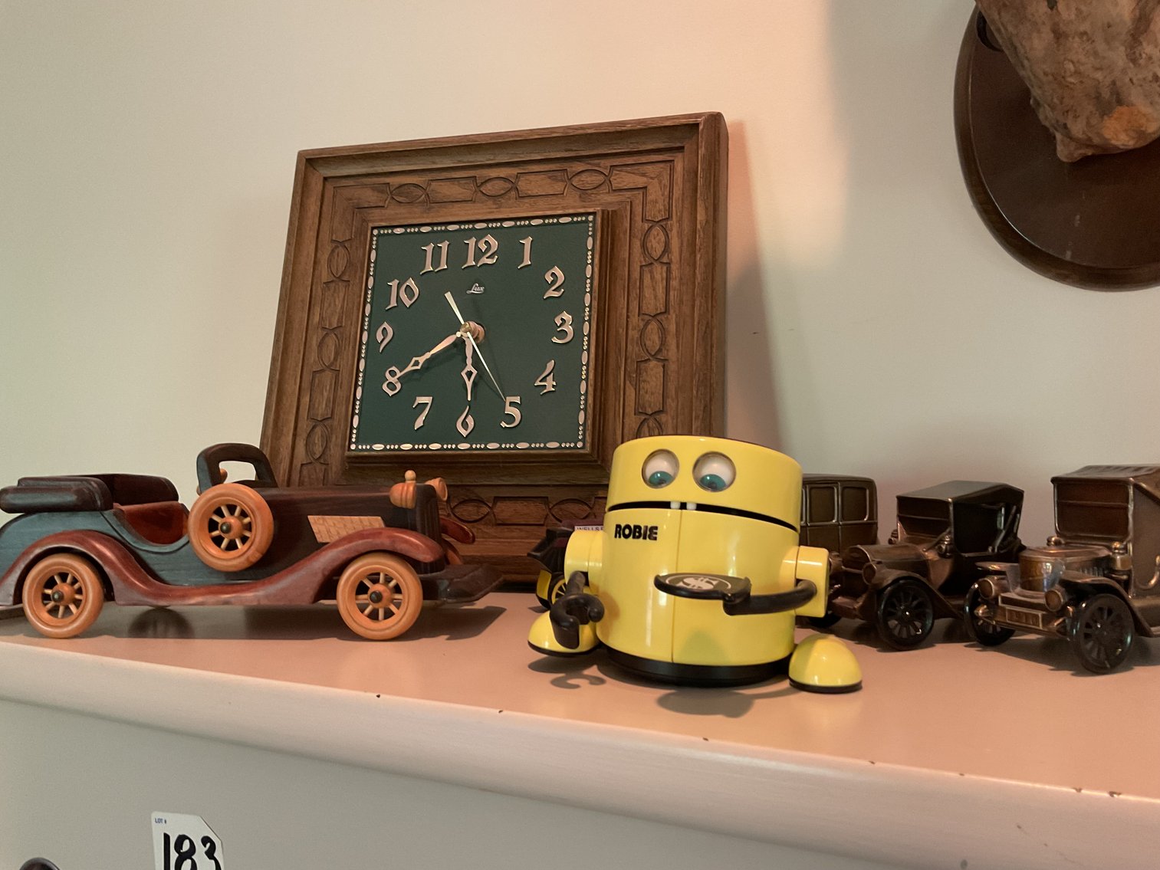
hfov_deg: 61.7
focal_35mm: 29
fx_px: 972
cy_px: 435
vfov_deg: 48.2
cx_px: 580
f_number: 1.8
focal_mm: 3
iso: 200
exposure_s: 1/40
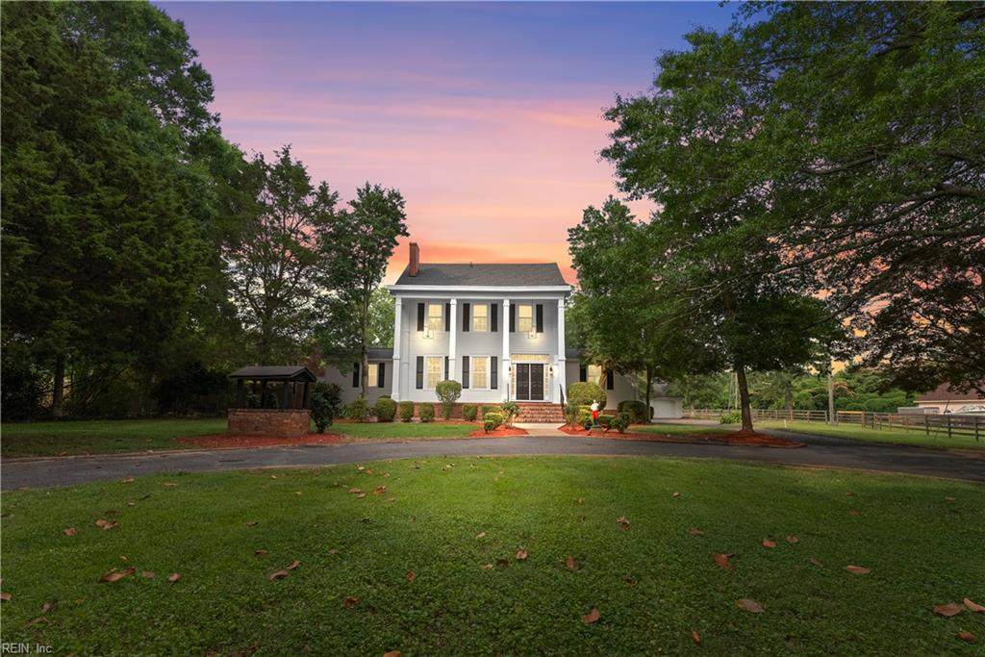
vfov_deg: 73.4
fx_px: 441
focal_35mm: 16
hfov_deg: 96.4
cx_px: 492
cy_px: 328
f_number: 8
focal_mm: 16.1
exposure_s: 1/80
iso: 100
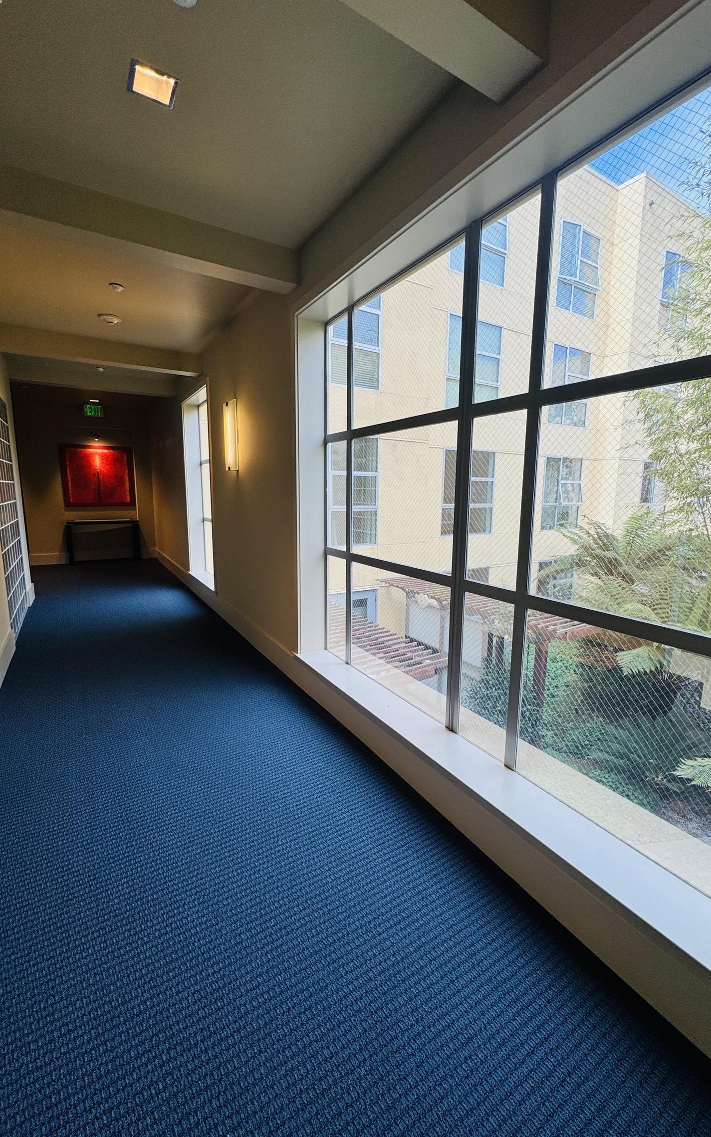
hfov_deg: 74.8
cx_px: 373
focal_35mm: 15
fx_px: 465
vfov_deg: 101.5
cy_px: 567
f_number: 2.2
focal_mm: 2.22
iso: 50
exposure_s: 1/120
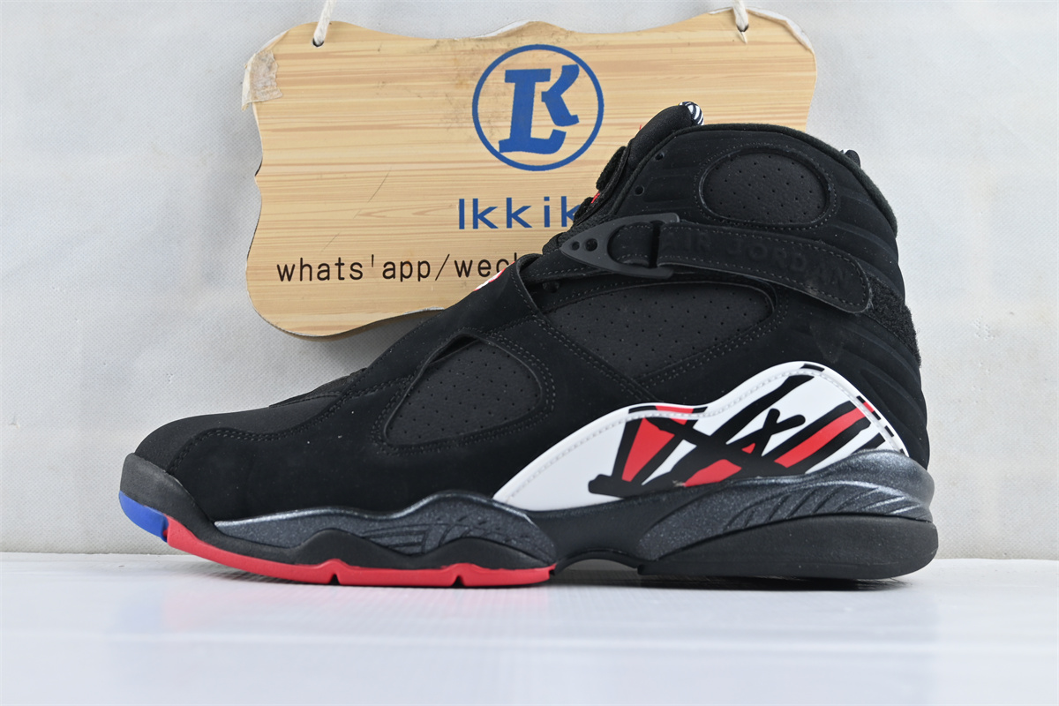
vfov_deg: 32.4
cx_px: 530
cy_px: 353
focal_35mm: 41
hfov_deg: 47.2
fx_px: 1213
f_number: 4.5
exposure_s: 1/40
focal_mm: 27.5
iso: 125
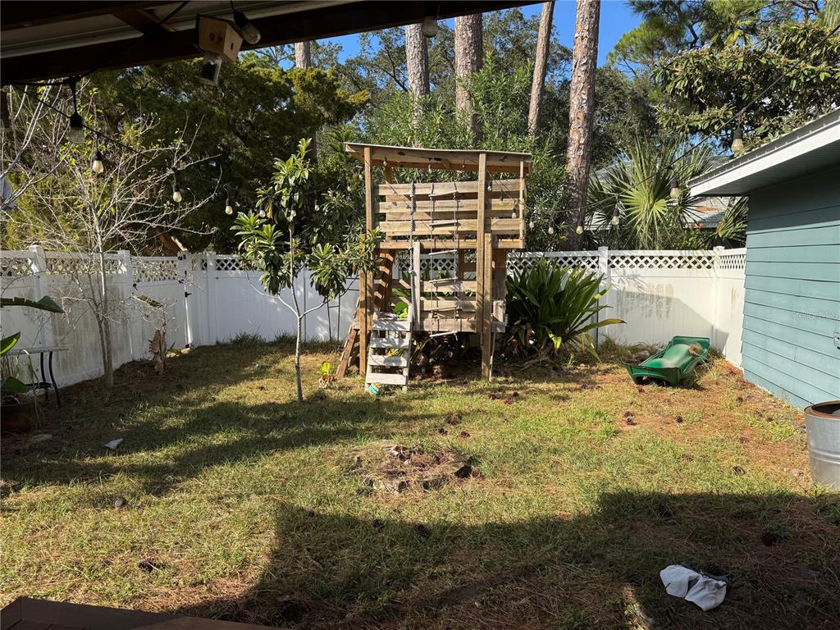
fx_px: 582
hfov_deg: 71.6
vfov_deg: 56.8
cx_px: 420
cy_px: 315
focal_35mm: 24
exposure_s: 1/1818
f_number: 1.78
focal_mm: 6.76
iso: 80
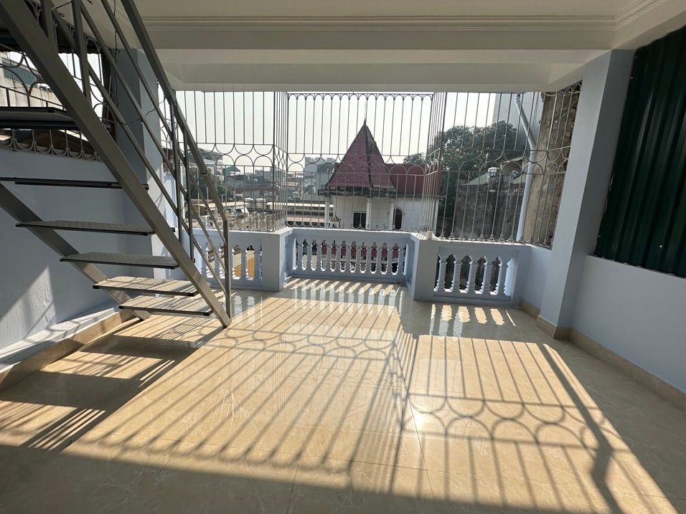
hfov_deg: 98.1
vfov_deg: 81.7
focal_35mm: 15
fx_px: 297
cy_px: 249
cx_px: 331
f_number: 2.2
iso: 40
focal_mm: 2.22
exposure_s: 1/1795
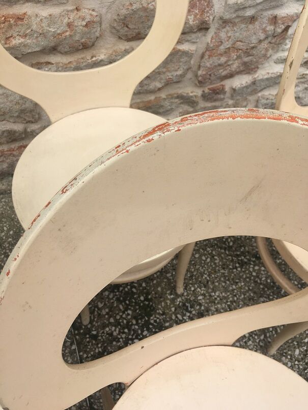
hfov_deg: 48.2
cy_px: 205
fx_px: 344
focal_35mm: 29
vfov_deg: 61.7
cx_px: 154
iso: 25
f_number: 2.2
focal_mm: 4.15
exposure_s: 1/496
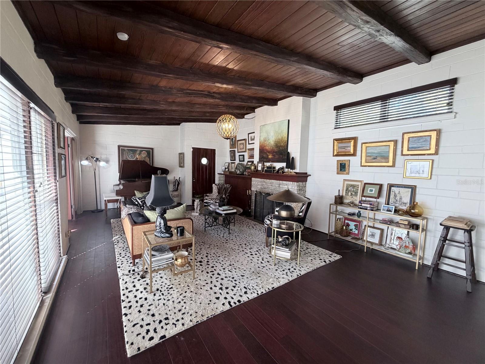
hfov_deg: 102.1
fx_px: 196
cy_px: 182
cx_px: 242
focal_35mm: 14
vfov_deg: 85.7
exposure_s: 1/120
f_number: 2.2
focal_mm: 2.22
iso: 320
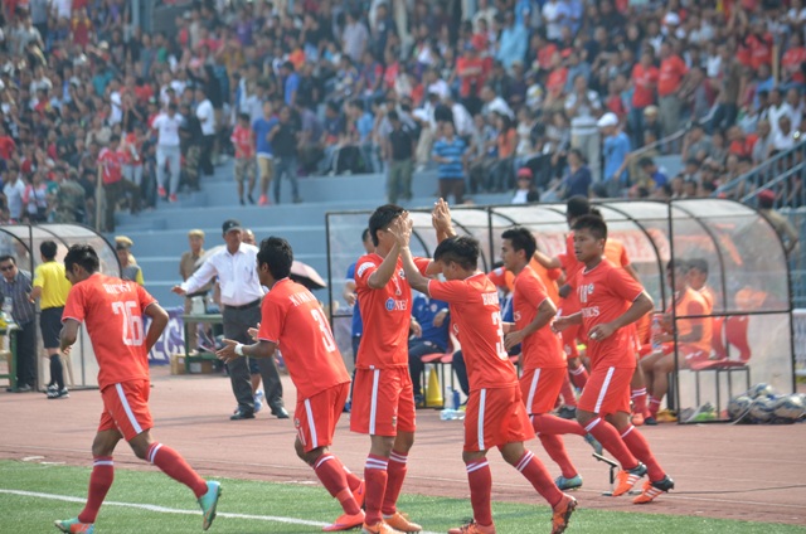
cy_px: 267
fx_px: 5195
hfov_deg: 8.9
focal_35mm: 232
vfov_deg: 5.9
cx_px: 403
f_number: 5
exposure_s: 1/800
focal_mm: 155
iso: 400
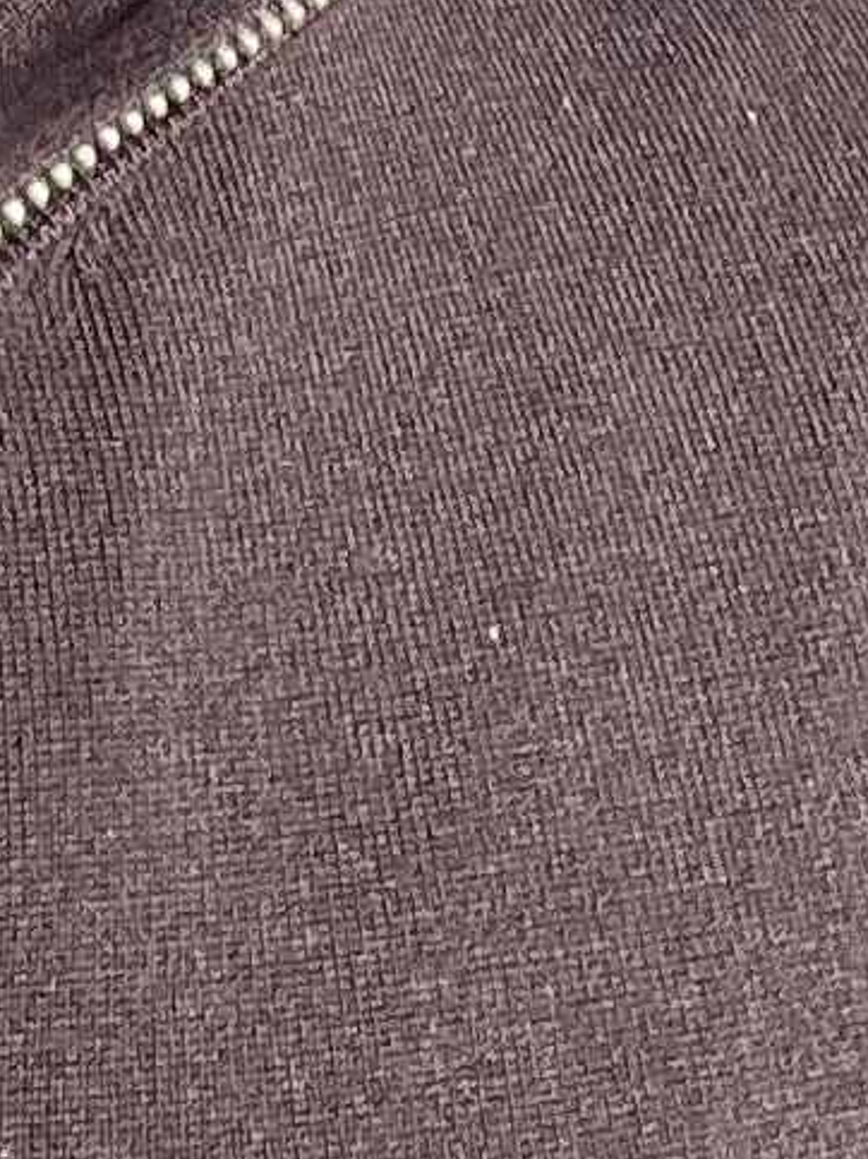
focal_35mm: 192
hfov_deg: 7.4
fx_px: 6422
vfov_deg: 9.1
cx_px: -834
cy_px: -1756
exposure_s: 1/121
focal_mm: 2.71
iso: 25
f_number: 2.2
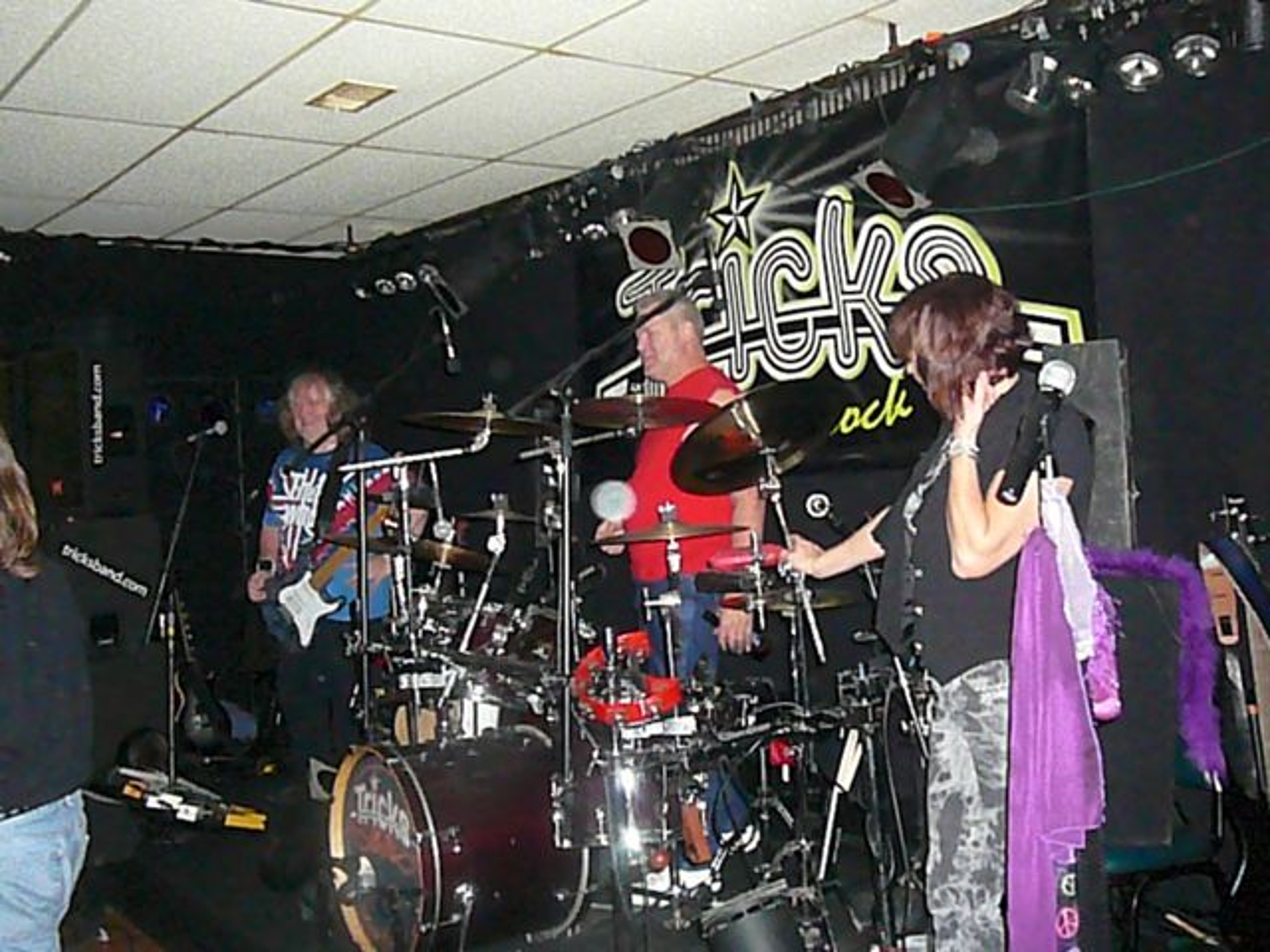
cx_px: 635
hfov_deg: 52.6
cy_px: 476
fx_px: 1284
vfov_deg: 40.7
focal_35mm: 35
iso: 1600
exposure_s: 1/30
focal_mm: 5.2
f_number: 2.8
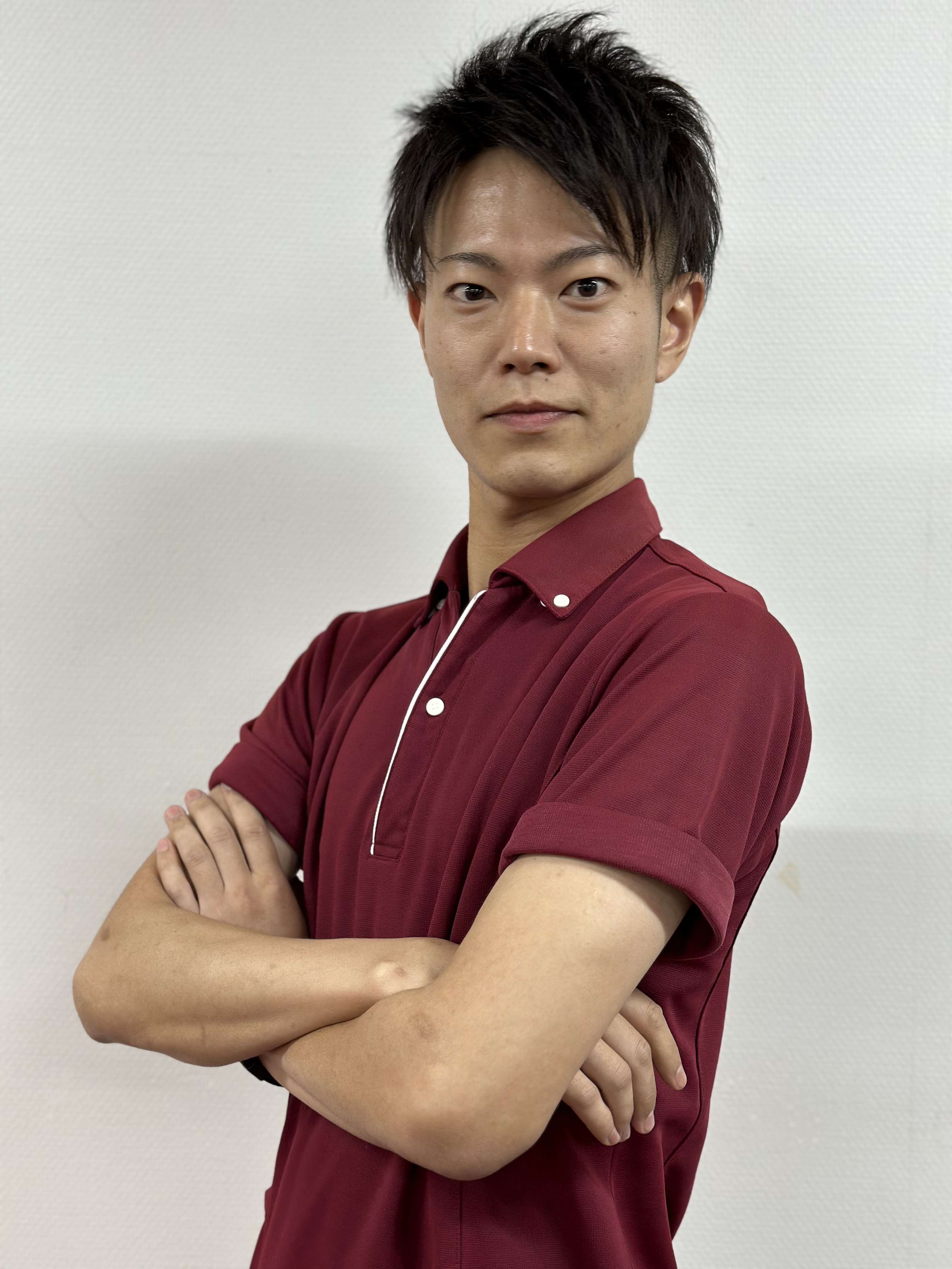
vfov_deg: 39.7
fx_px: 1760
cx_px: 476
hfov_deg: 30.3
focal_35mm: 48
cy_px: 634
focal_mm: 6.86
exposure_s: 1/63
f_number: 1.78
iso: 125
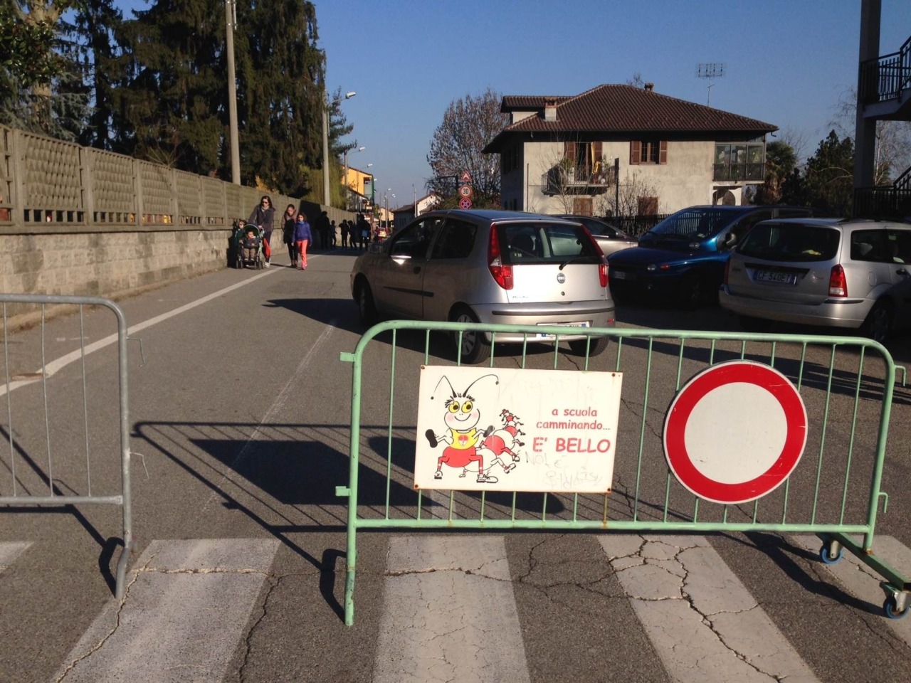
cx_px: 456
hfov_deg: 55.4
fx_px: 868
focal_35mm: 33
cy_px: 342
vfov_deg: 42.9
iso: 50
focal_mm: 4.12
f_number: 2.4
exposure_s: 1/2169
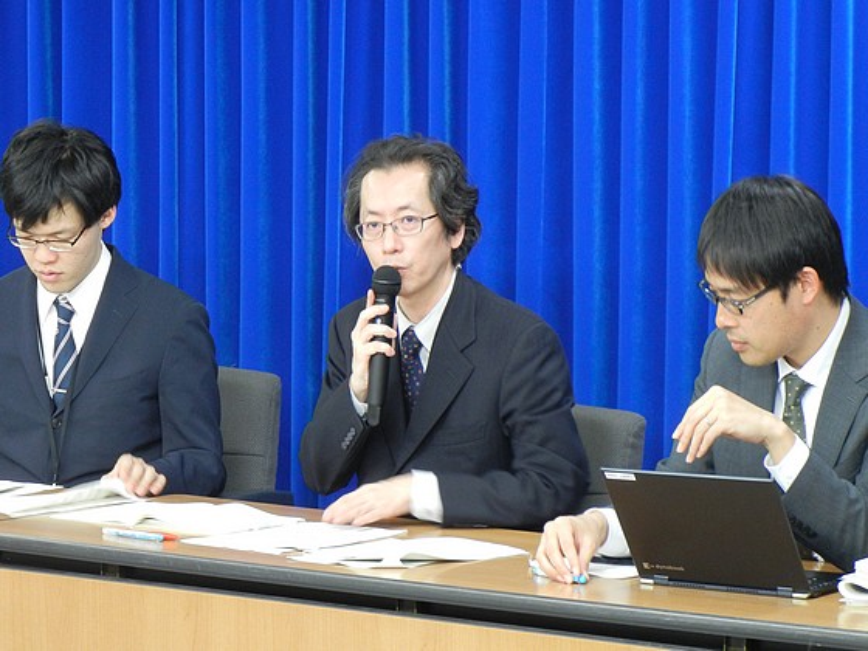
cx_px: 434
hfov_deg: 14.8
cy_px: 326
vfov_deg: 11.1
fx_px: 3335
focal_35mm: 133
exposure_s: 1/12
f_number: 4.6
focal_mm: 24
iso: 400
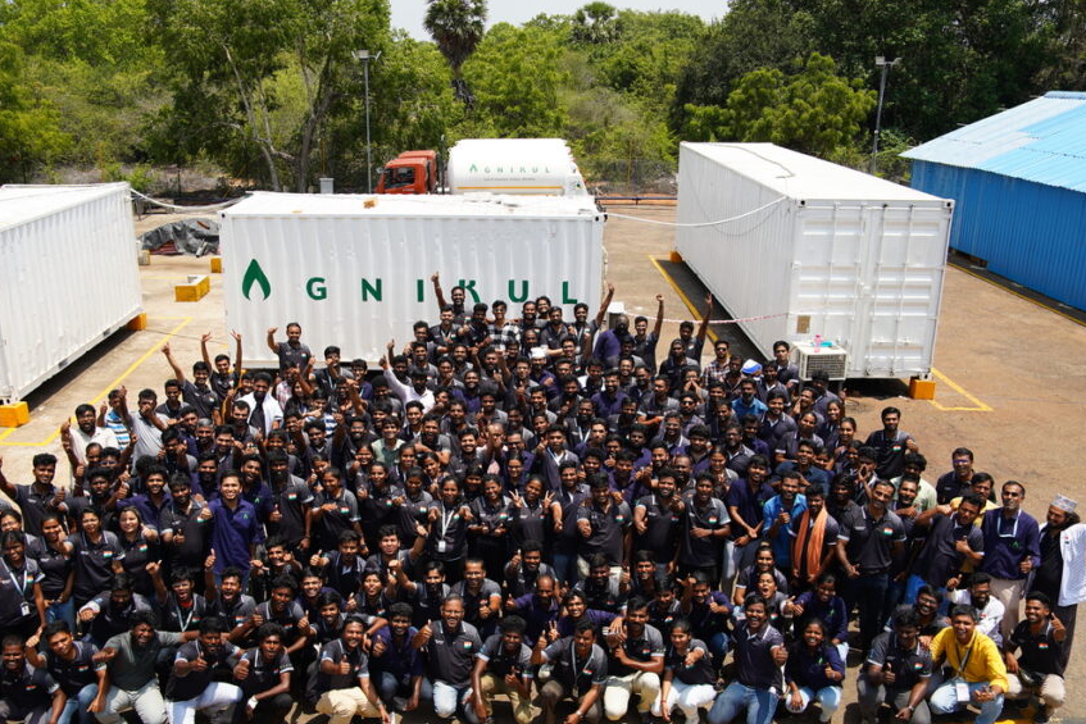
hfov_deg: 63.5
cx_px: 495
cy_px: 413
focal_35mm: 29
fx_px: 875
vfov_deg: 44.9
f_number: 8
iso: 100
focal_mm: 24
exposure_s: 1/160
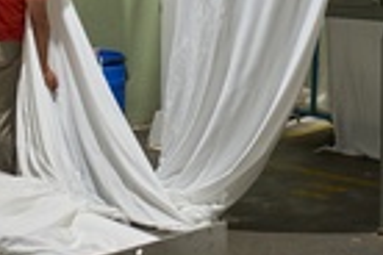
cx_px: 303
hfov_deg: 22.6
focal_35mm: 89
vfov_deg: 14.9
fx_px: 947
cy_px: -40
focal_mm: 24
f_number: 1.4
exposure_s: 1/1000
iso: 800
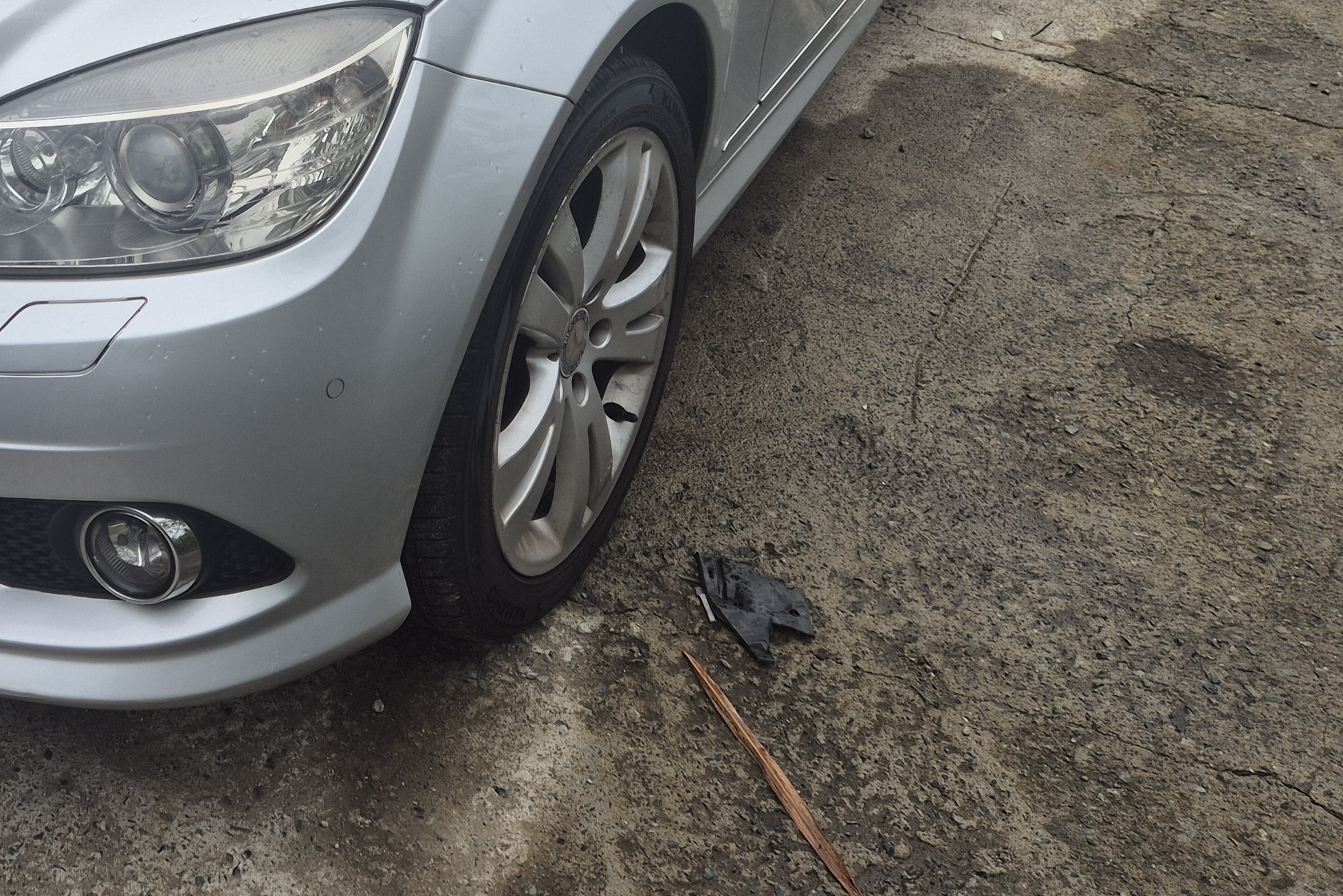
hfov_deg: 38.8
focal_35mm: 49
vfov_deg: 25.4
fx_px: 1828
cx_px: 267
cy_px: -100
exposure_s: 1/792
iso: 25
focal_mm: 5.4
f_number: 1.8
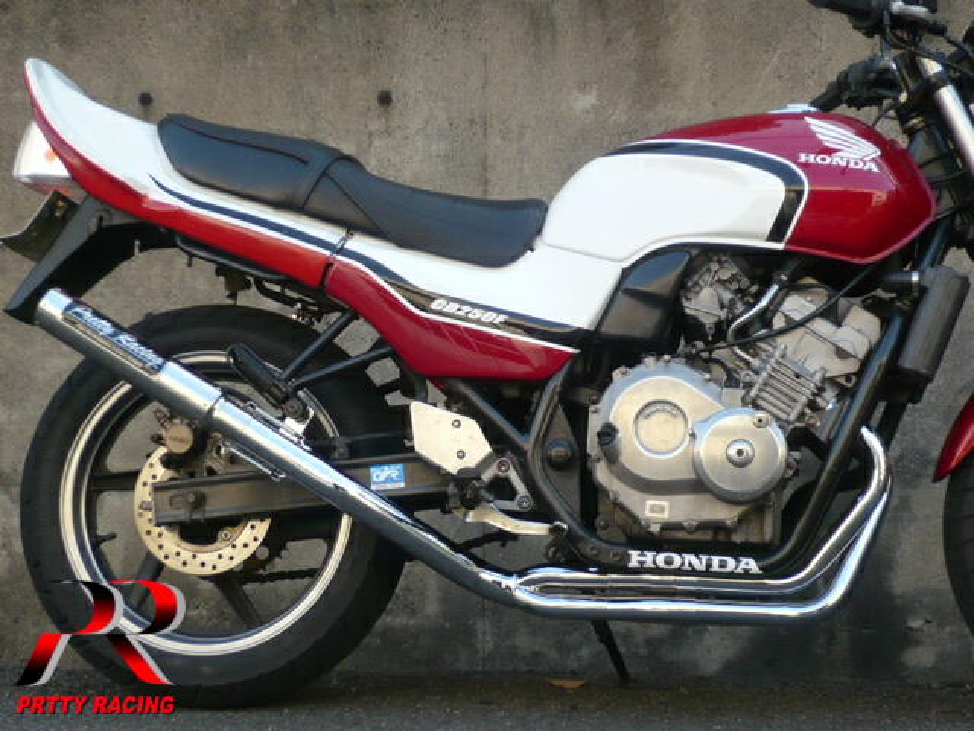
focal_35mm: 77
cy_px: 366
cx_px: 487
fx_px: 2167
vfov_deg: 19.1
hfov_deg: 25.3
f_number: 3.8
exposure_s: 1/125
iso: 100
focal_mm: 8.4
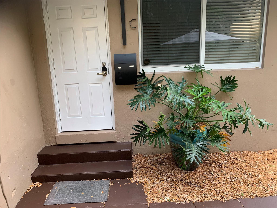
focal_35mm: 26
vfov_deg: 53.1
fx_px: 208
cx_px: 138
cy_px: 104
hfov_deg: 67.3
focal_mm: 4.25
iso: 100
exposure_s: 1/60
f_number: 1.8
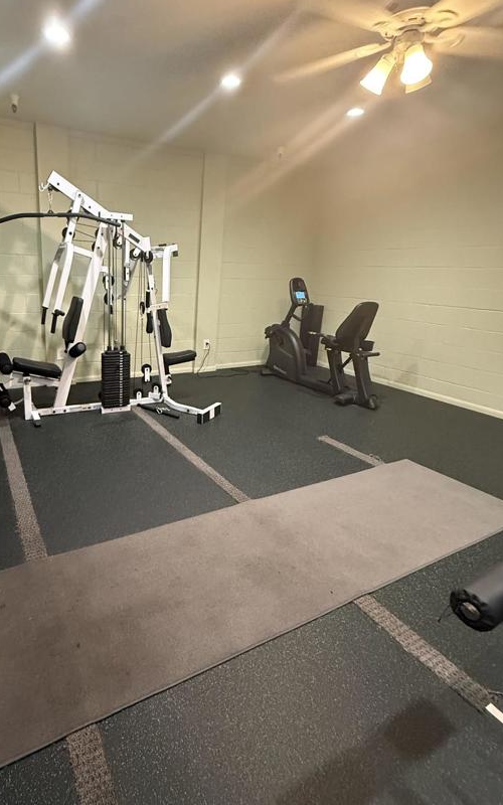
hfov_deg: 60.7
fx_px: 417
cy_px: 378
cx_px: 167
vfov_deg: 87.9
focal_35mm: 19
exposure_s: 1/60
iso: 800
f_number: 2.2
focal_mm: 2.22
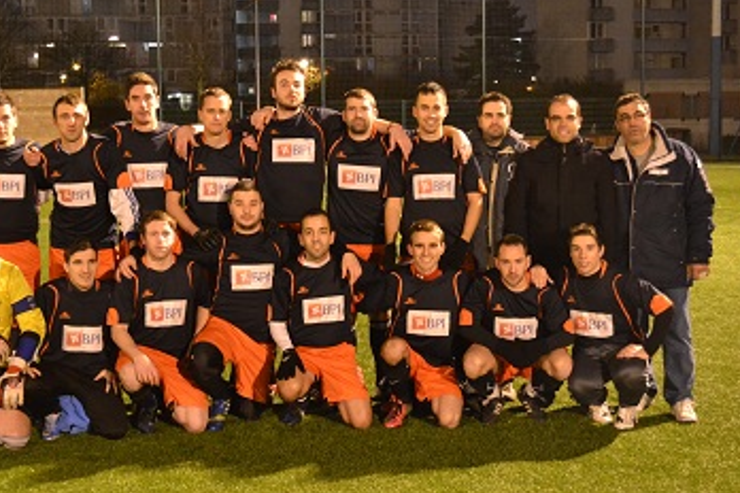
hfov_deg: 32.3
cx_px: 302
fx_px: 1274
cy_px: 236
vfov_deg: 21.9
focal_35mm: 62
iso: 3200
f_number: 4.8
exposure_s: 1/13
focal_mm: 32
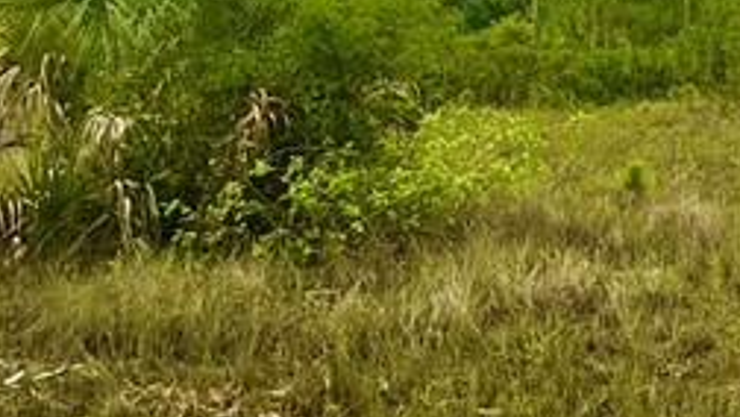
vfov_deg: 18.5
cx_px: 913
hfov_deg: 28.8
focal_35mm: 62
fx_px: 1217
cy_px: -68
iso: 40
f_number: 2.2
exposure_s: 1/198
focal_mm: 2.22
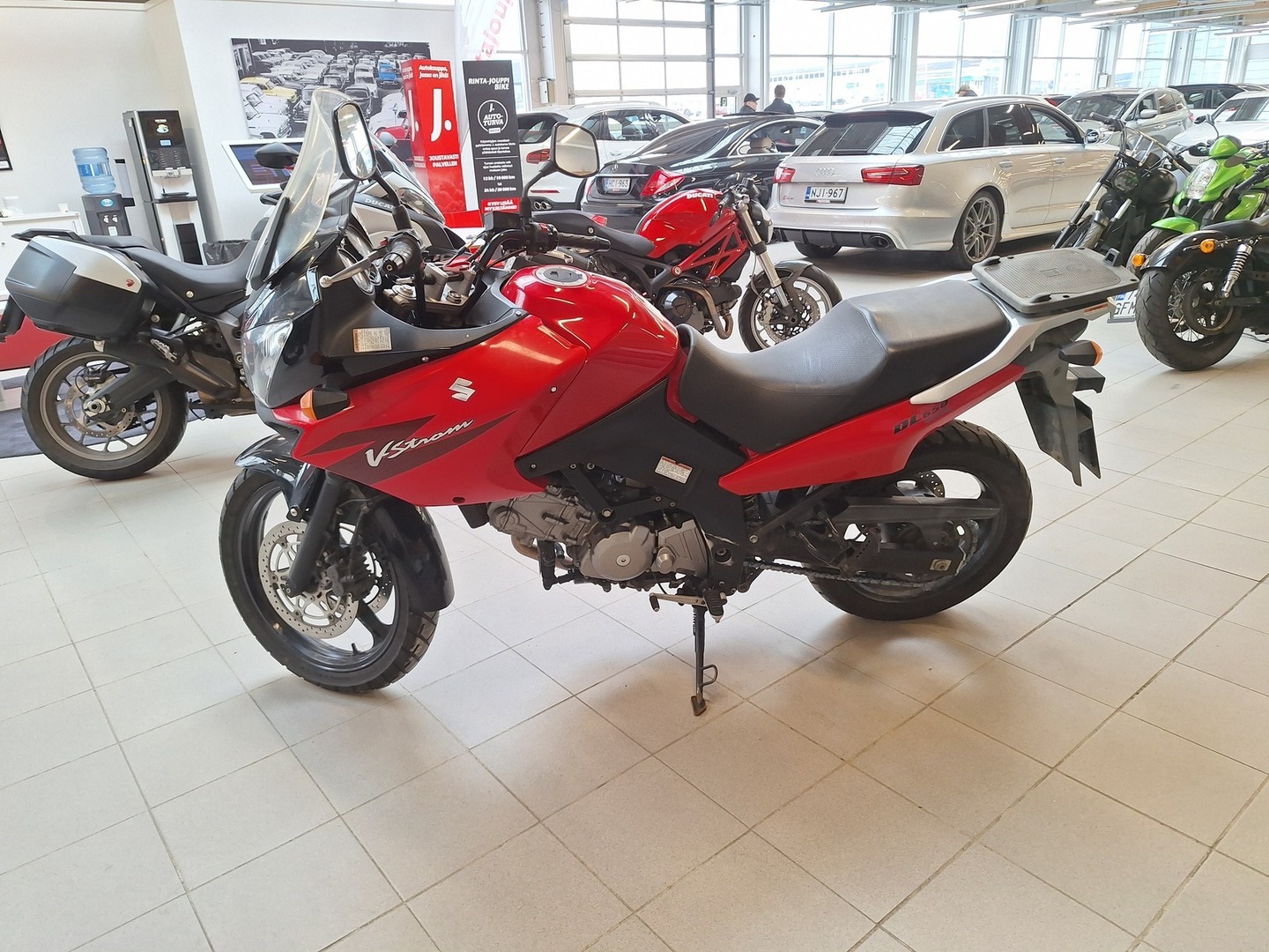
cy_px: 476
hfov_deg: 73.9
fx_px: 843
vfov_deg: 58.9
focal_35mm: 23
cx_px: 634
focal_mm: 5.54
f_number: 1.8
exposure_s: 1/100
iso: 40
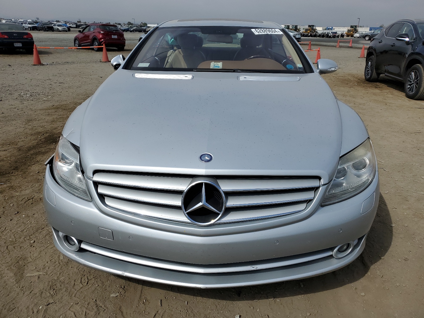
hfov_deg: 67.3
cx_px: 212
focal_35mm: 26
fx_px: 318
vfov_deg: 53.1
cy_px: 159
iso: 50
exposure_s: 1/10000
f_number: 1.5
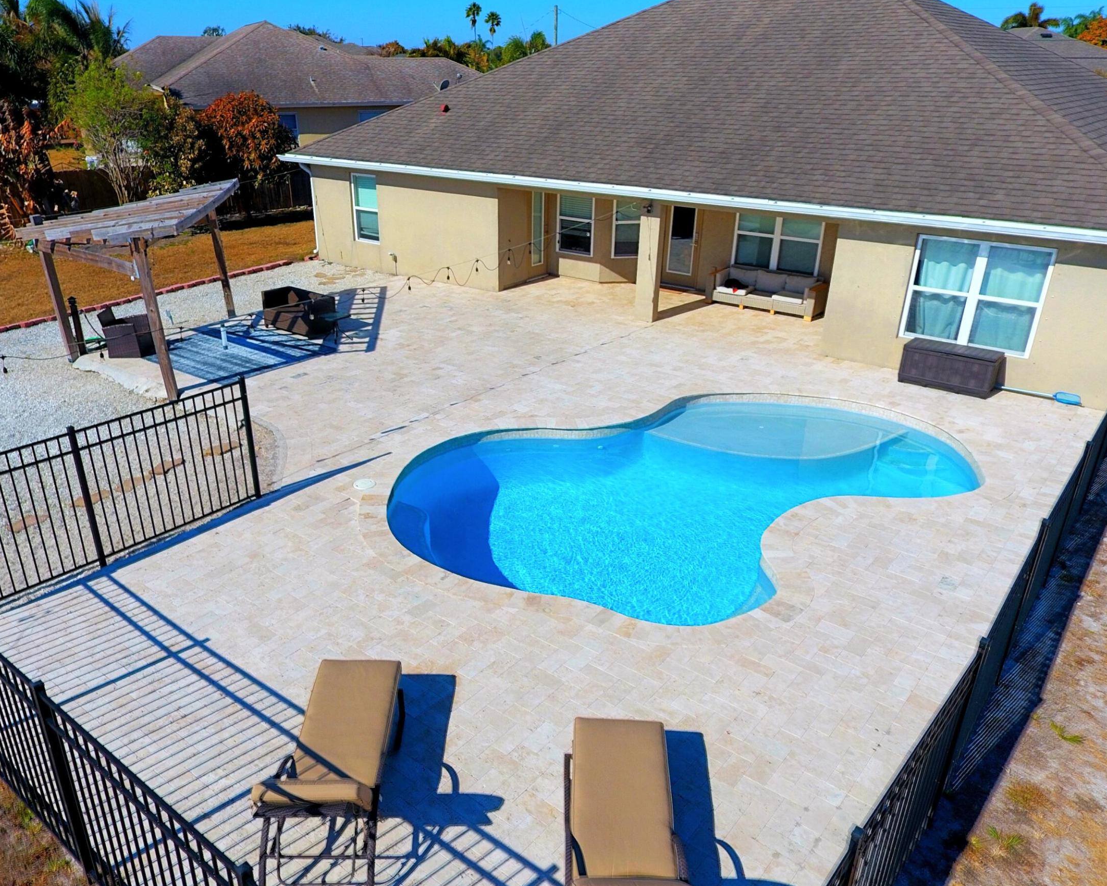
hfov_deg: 66.0
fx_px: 852
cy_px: 492
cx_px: 523
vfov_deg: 54.8
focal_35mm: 26
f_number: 2.8
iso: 100
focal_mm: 3.61
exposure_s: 1/1105
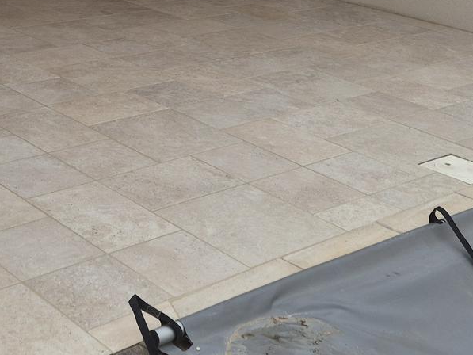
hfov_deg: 26.0
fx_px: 1011
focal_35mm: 74
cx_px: 124
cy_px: -139
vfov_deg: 18.2
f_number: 1.8
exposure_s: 1/2072
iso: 25
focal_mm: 5.4
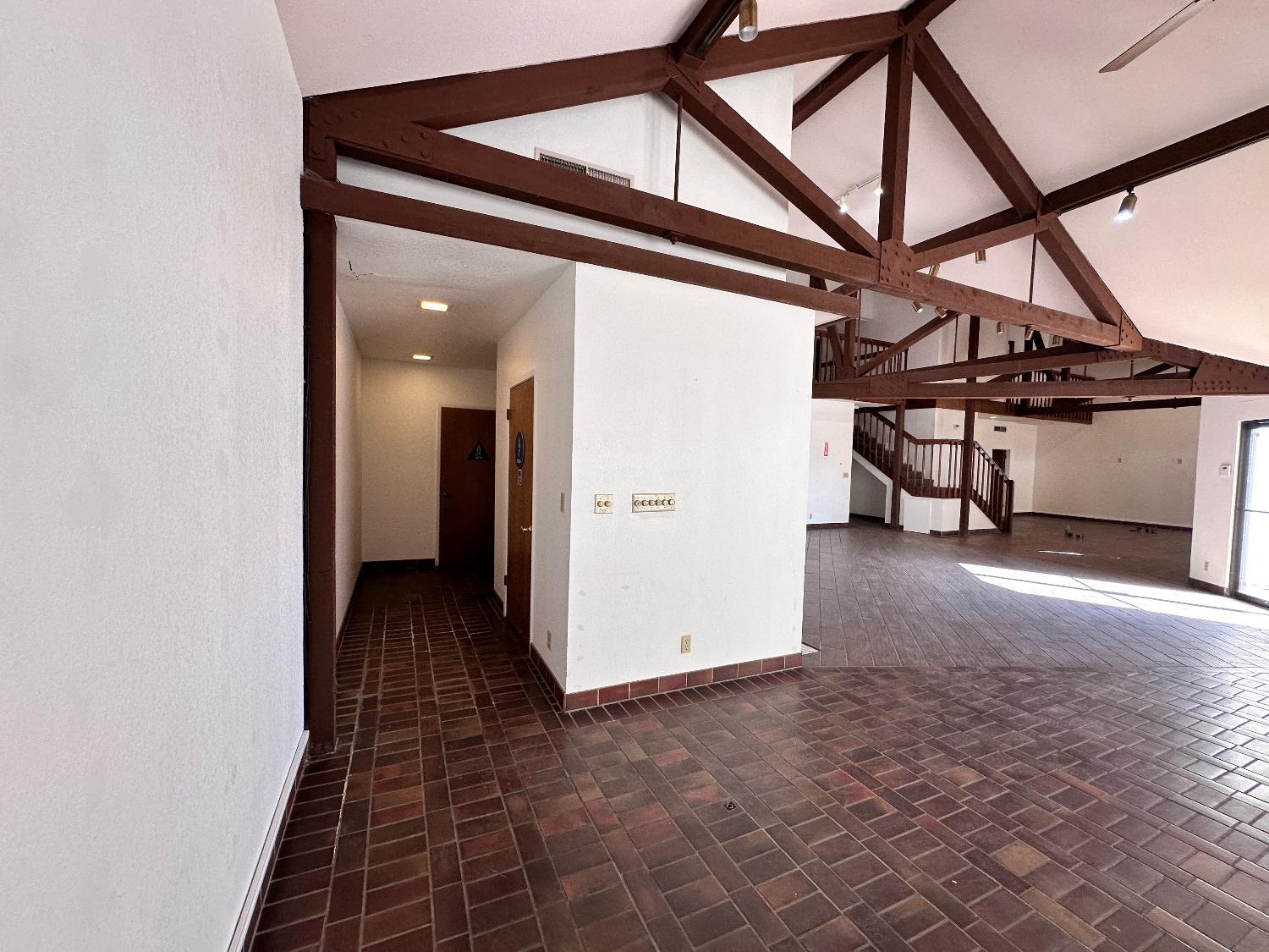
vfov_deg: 85.7
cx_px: 634
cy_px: 476
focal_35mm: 14
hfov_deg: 102.1
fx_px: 513
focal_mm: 2.22
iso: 125
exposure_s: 1/120
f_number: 2.2
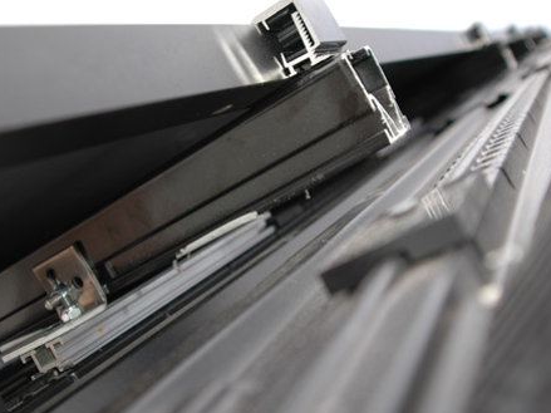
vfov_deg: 31.5
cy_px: 208
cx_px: 247
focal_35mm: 46
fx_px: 732
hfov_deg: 41.2
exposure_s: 1/320
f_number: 3.8
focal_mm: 28
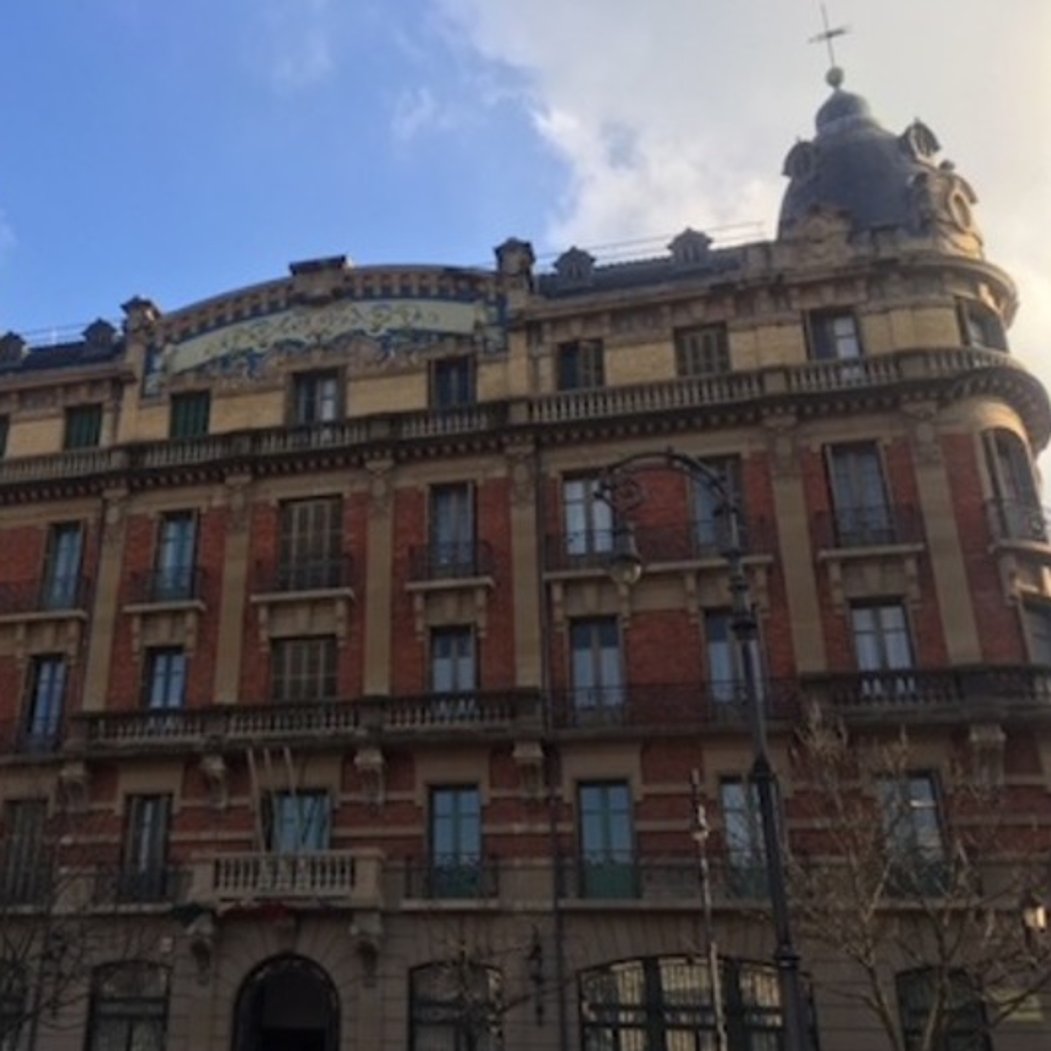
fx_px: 1202
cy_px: 532
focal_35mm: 35
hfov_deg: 46.4
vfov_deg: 47.2
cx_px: 342
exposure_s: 1/587
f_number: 2.2
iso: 25
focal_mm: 4.15
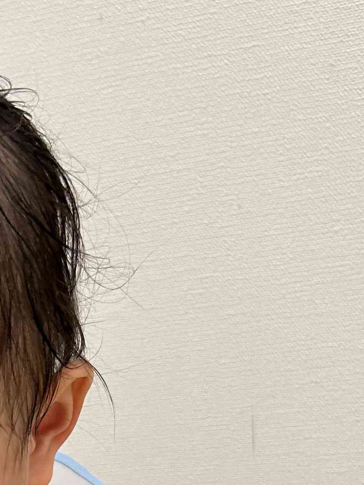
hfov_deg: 14.8
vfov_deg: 18.0
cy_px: 836
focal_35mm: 90
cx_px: -246
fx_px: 1262
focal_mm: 5.7
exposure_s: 1/141
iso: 32
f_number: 1.5
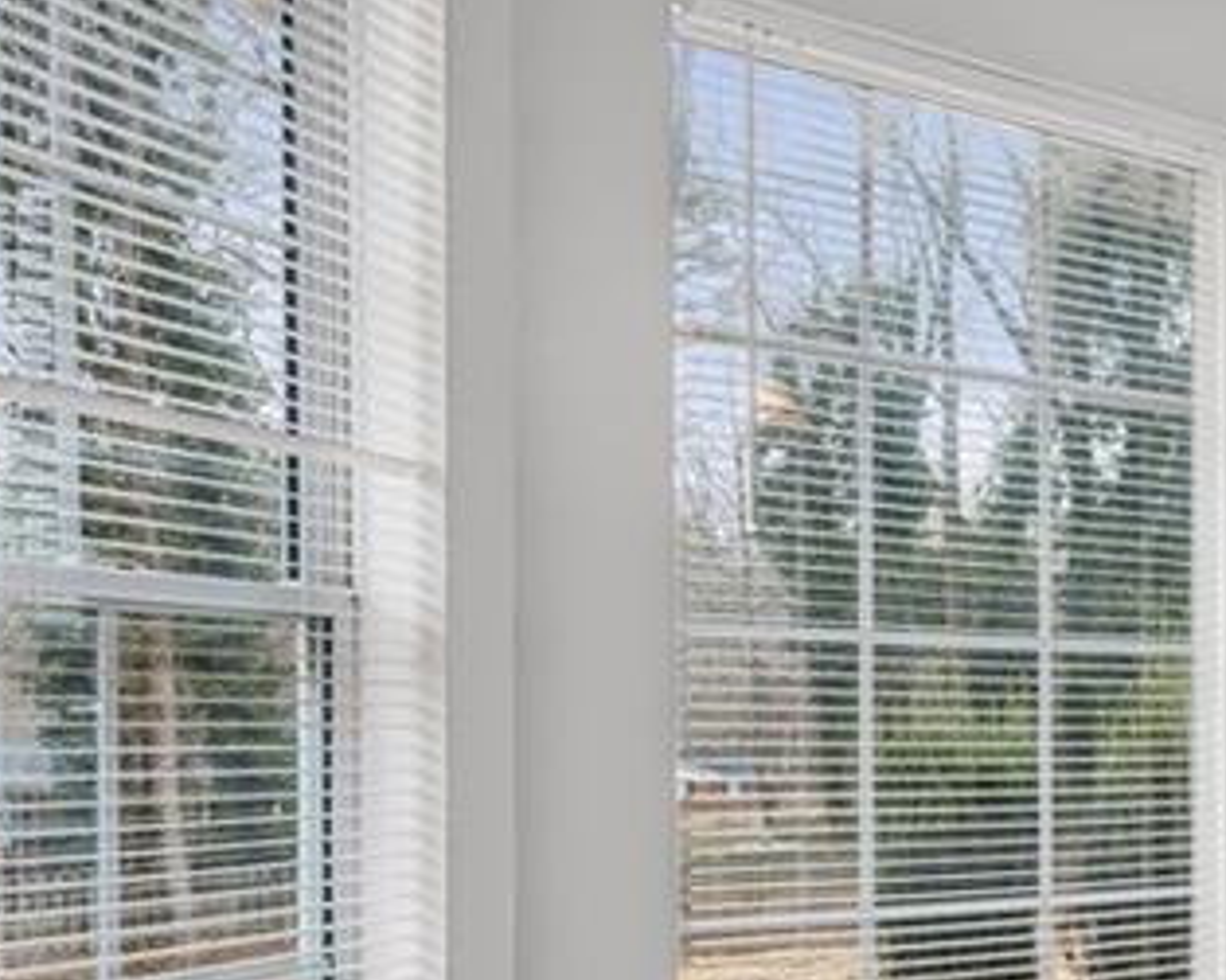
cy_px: 757
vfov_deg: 30.2
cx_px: 1816
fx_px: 1777
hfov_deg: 27.3
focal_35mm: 49
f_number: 8
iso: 320
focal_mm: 16
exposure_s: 1/6
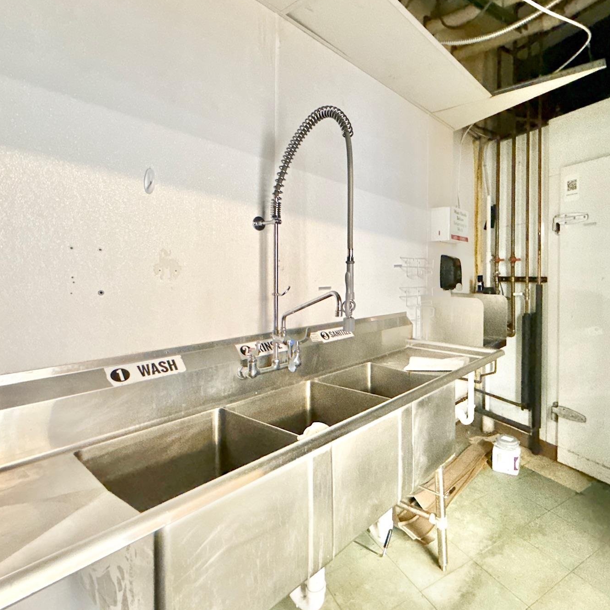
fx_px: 379
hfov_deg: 75.6
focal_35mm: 19
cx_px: 399
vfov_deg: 77.6
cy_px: 286
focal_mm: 2.22
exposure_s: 1/60
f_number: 2.2
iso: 800
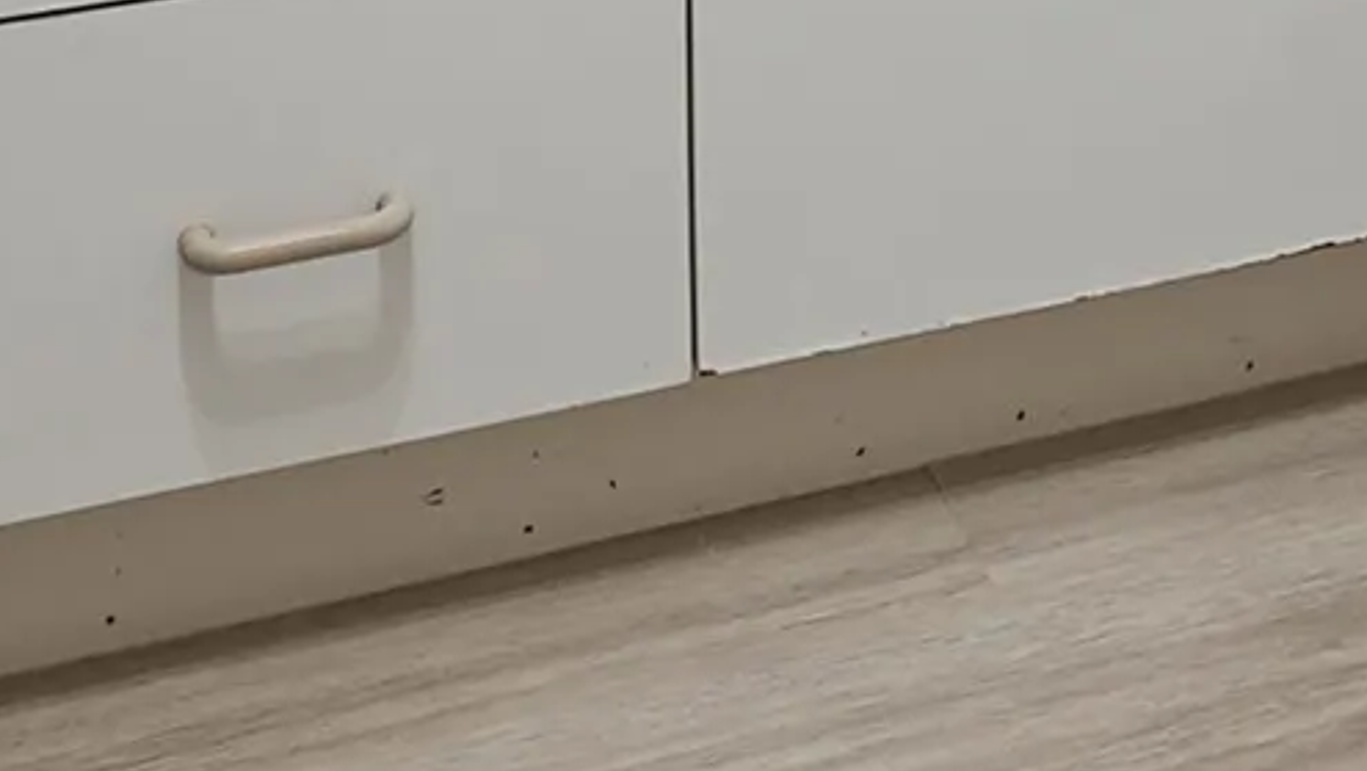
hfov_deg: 18.9
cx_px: 1823
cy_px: -1441
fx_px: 3772
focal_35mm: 104
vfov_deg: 9.5
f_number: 8
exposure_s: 1/2.5
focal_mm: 16
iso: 160
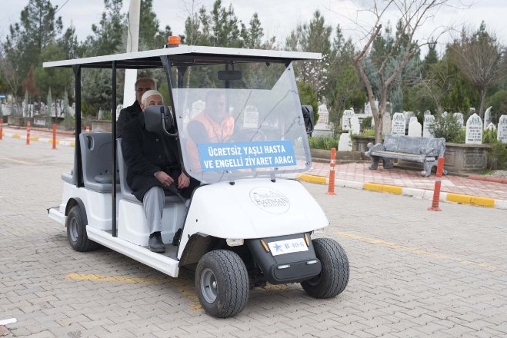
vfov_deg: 27.0
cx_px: 254
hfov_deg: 39.6
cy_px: 169
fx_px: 704
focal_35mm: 50
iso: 100
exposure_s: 1/200
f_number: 6.3
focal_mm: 50
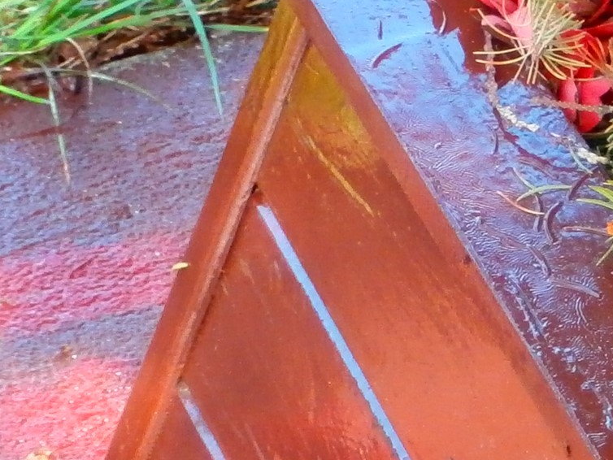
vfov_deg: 5.5
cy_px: -207
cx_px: 1204
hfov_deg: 7.1
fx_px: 4783
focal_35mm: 270
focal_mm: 12.1
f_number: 4.7
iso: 200
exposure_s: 1/60
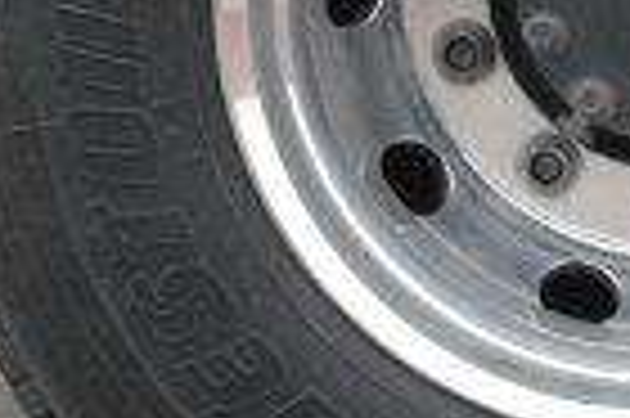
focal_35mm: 220
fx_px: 3845
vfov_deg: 6.2
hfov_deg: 9.3
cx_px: 626
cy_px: -157
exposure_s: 1/320
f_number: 4.8
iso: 200
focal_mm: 32
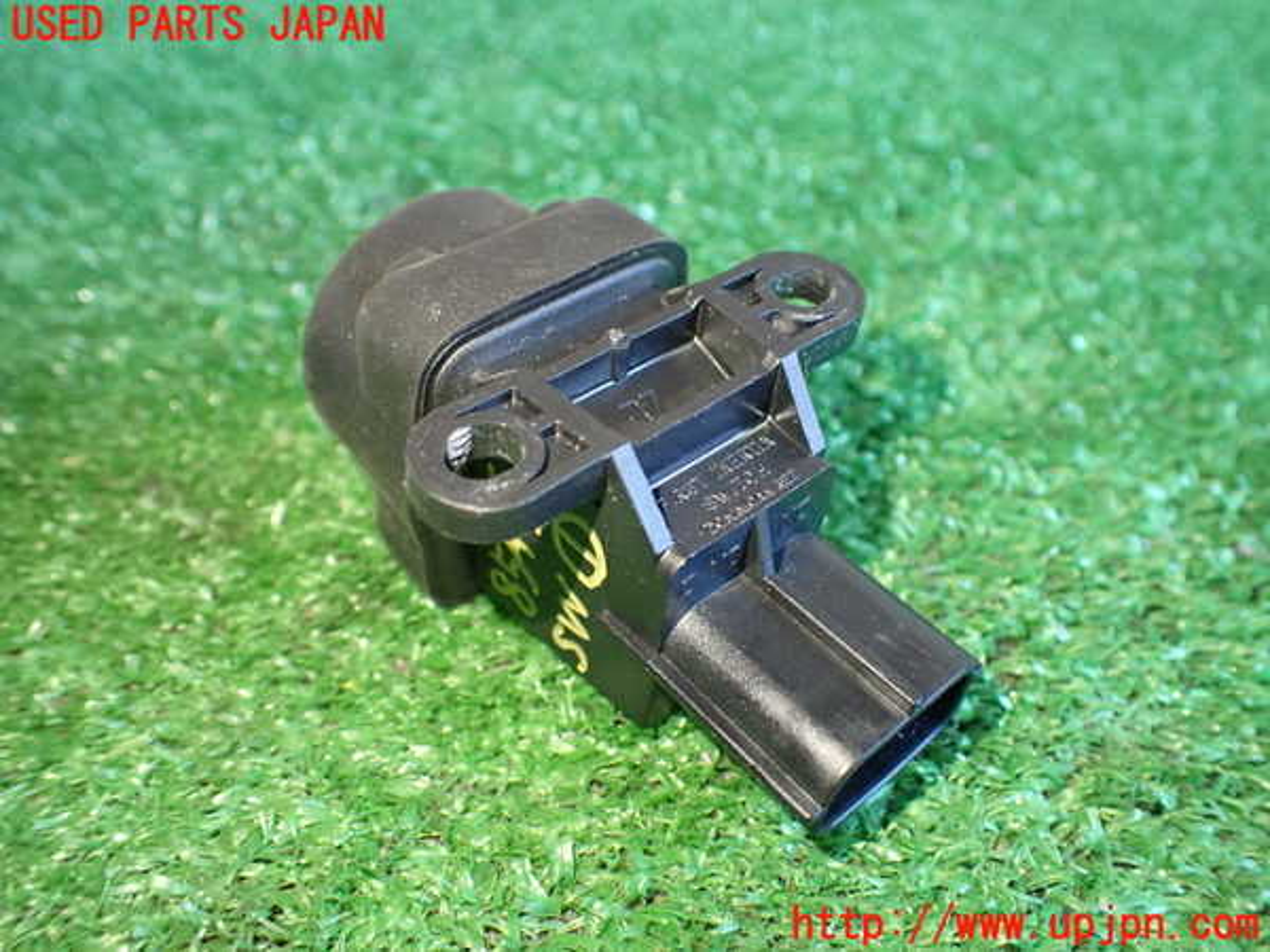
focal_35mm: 30
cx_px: 635
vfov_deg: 46.8
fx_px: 1101
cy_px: 476
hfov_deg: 60.0
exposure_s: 1/80
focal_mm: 5.4
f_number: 2.3
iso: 800
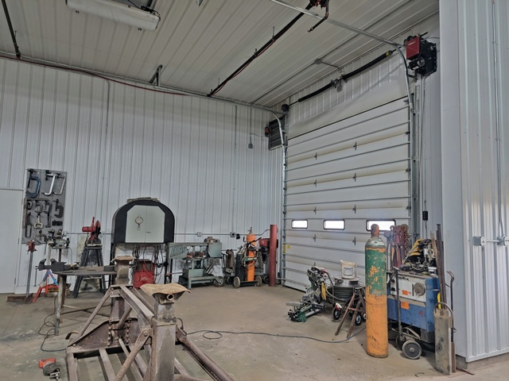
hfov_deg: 71.6
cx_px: 254
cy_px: 190
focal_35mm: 24
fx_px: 353
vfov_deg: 56.8
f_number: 1.8
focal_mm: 6.7
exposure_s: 1/40
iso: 320
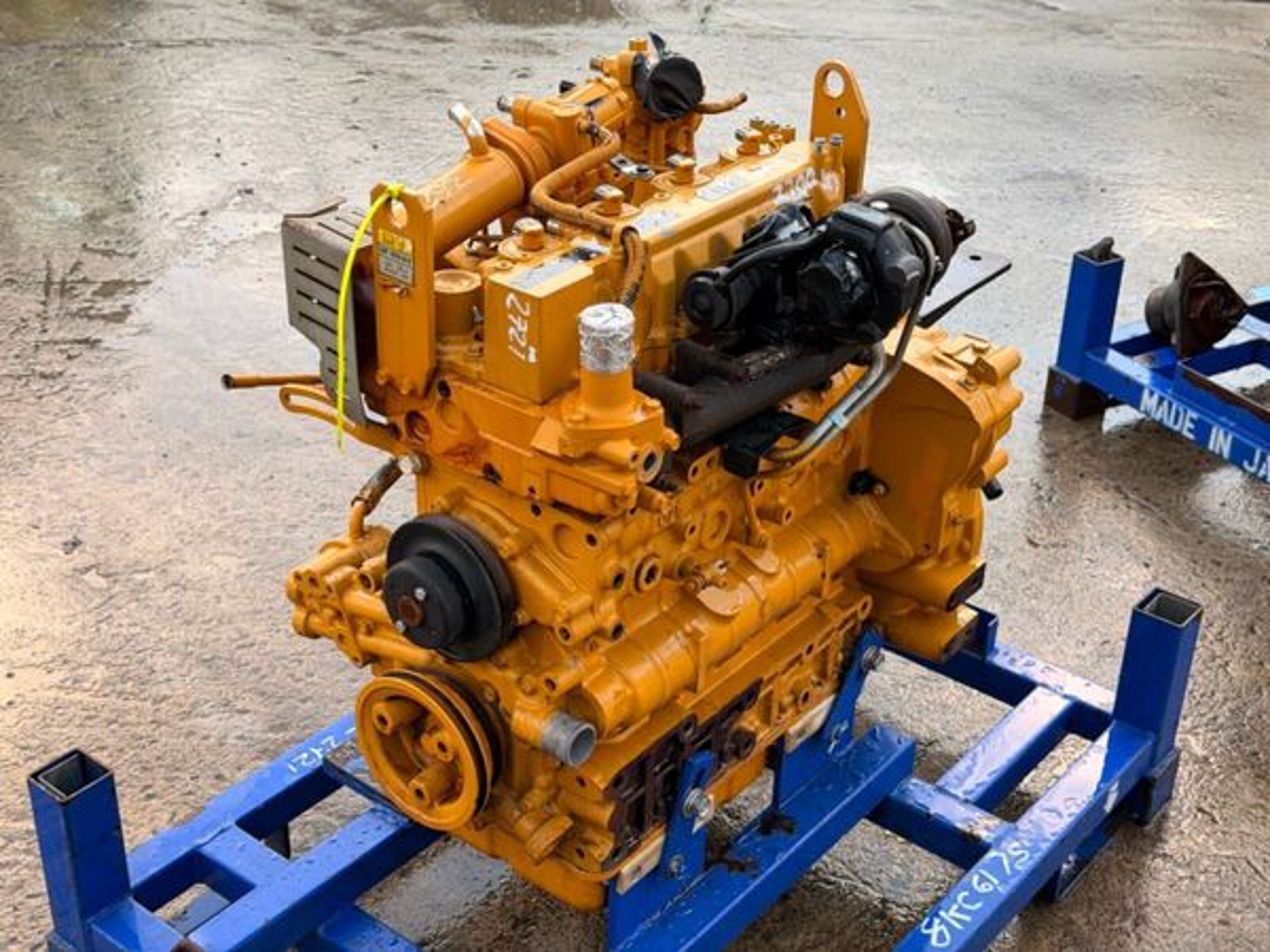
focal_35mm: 48
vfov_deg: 30.3
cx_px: 635
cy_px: 476
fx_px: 1761
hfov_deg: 39.7
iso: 64
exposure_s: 1/398
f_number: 1.78
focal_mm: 6.76
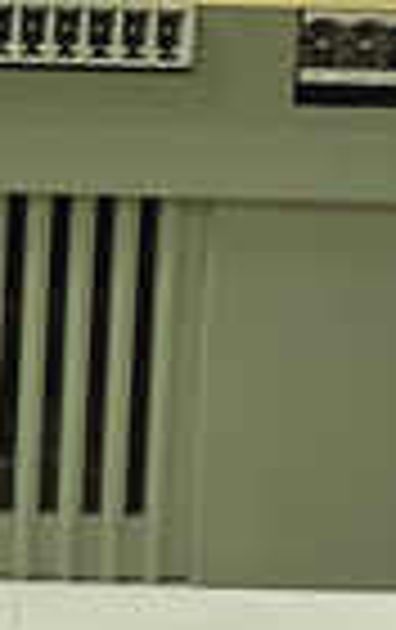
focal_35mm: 87
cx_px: -324
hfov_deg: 13.5
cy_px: 88
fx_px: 1496
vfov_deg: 23.3
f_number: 1.9
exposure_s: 1/50
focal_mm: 5.52
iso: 1550
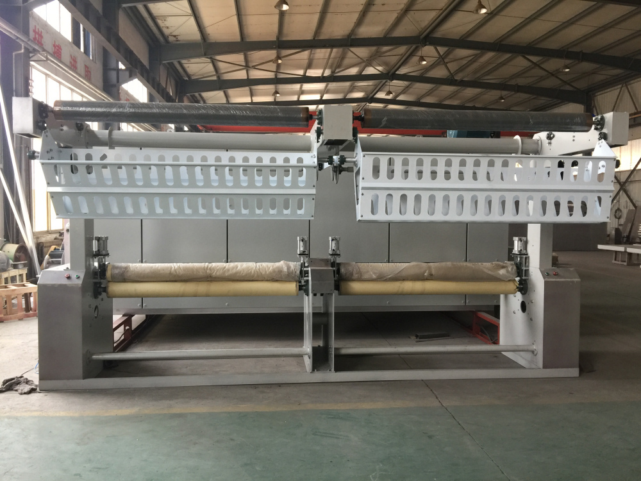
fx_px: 537
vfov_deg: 48.2
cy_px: 240
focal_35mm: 29
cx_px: 320
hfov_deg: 61.7
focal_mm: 4.15
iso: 64
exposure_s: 1/33
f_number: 2.2
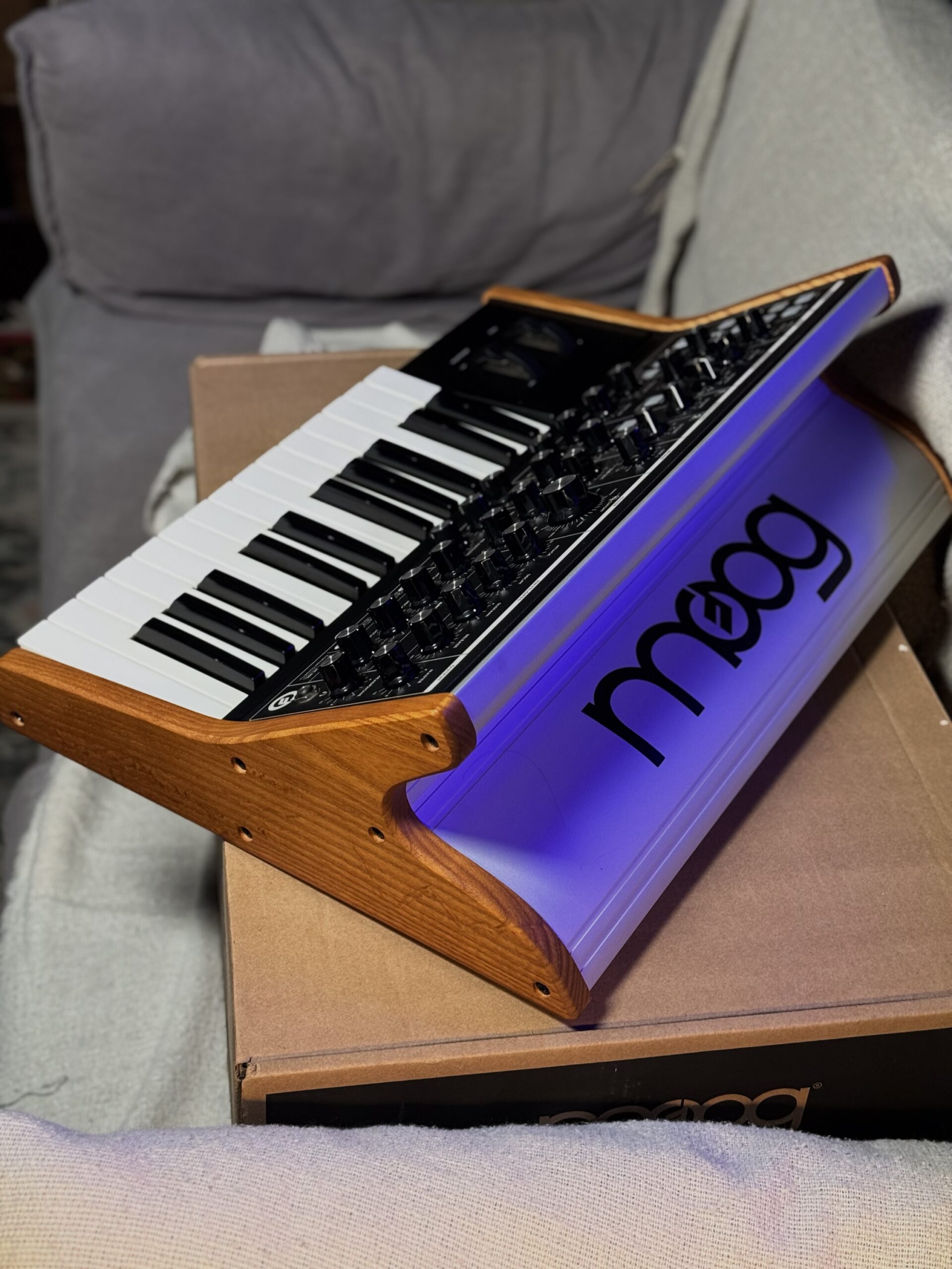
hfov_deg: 30.3
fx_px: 1760
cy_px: 634
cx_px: 476
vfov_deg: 39.7
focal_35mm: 48
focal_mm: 6.76
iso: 320
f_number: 1.78
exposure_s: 1/40
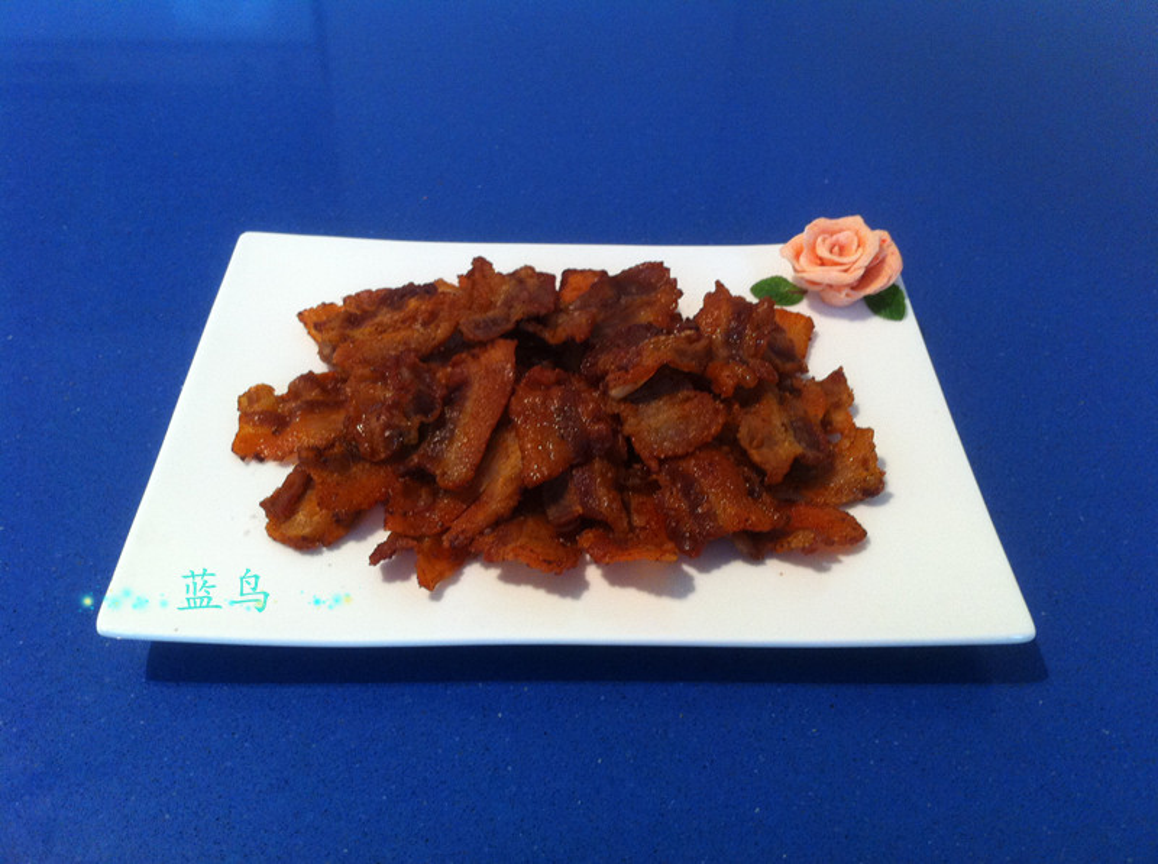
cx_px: 579
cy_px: 432
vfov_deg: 40.6
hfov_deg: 52.7
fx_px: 1169
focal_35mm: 35
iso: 160
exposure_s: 1/15
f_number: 2.8
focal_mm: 3.85
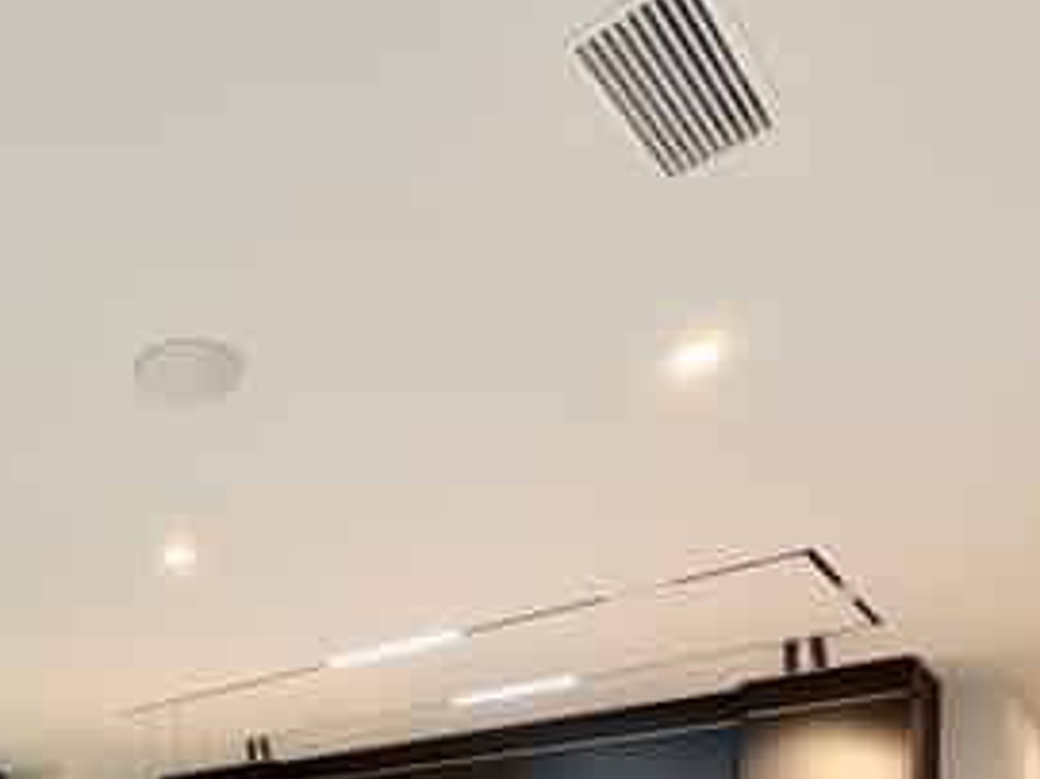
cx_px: 138
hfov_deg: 49.2
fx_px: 1021
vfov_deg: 33.7
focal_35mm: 34
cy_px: 938
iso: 100
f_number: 2.2
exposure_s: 1/121
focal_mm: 2.22
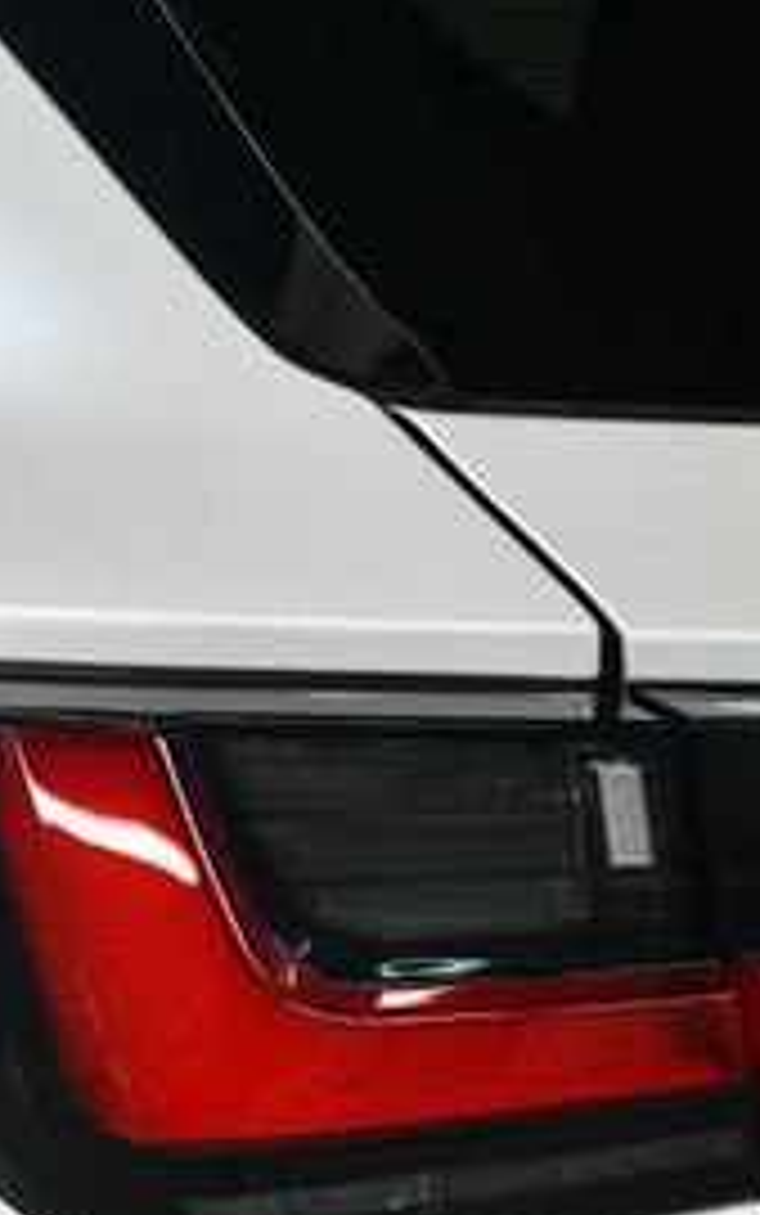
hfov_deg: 10.7
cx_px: 346
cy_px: 873
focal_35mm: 123
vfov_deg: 16.9
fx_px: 4072
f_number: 4.2
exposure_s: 1/125
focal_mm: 34
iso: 1000
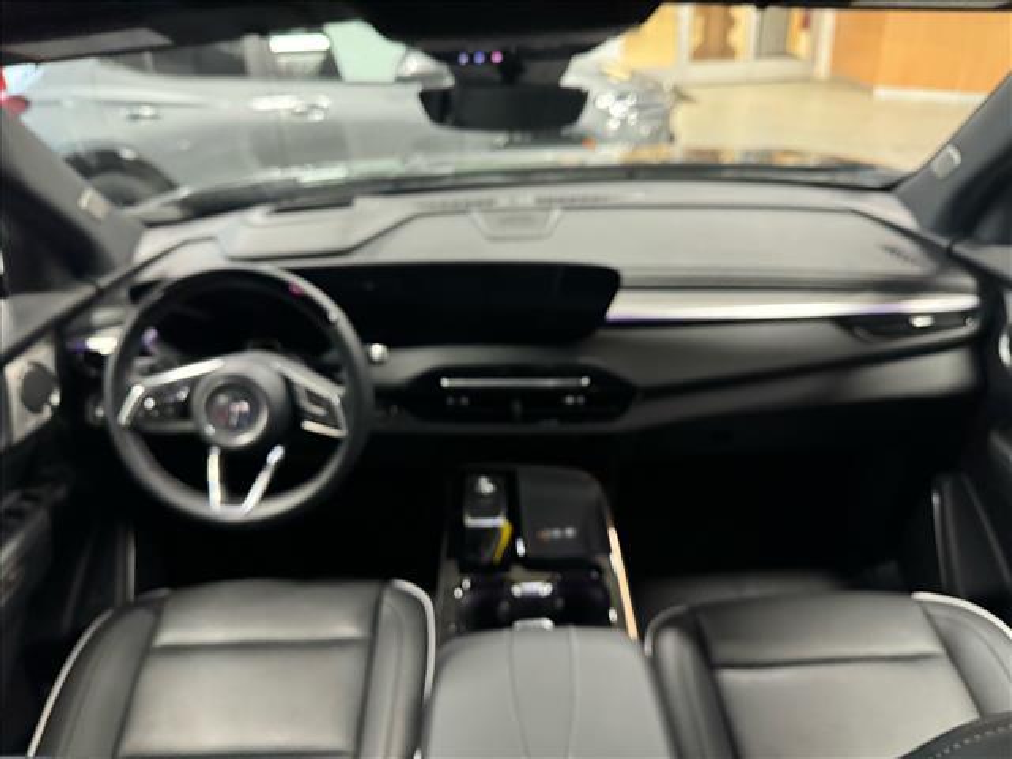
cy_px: 380
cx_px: 506
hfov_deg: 71.6
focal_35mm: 24
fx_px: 702
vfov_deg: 56.8
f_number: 1.78
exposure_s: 1/40
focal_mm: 6.76
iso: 800
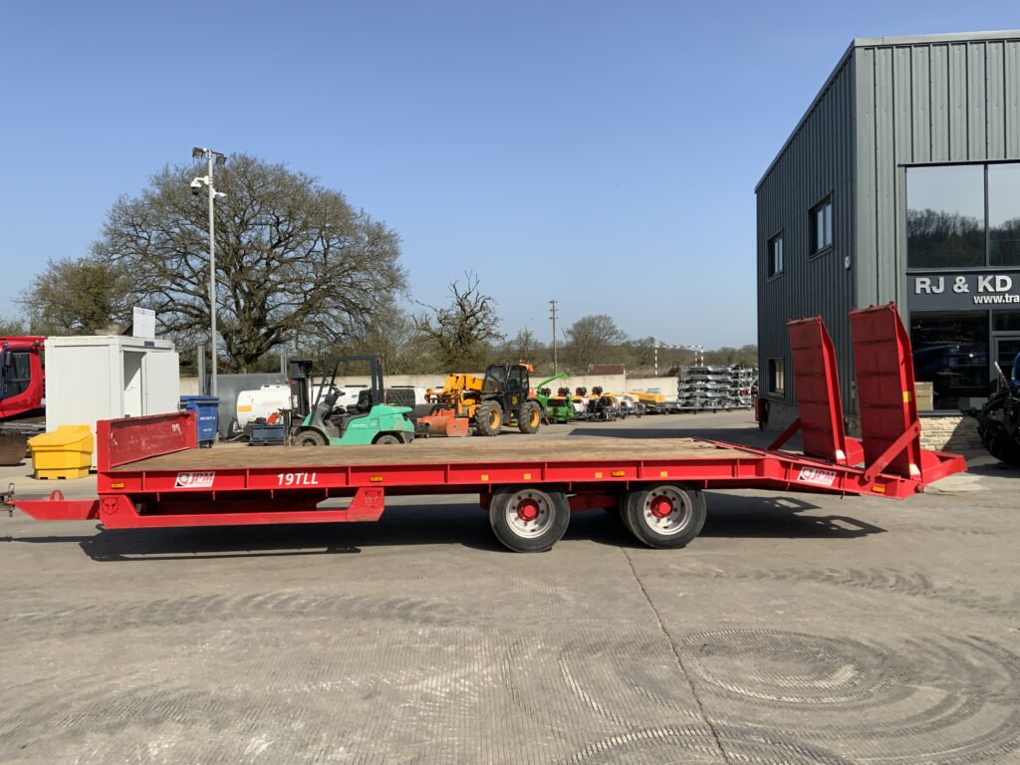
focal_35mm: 29
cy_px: 382
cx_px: 510
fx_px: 855
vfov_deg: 48.2
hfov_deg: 61.7
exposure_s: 1/2141
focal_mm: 3
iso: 16
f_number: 1.8
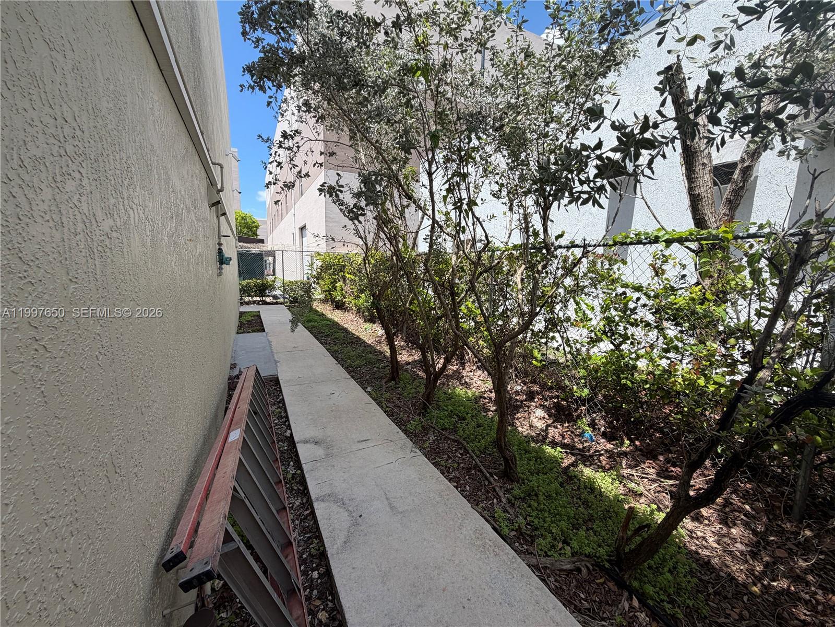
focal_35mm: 14
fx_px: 338
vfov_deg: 85.7
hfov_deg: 102.1
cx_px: 418
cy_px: 314
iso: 40
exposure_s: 1/770
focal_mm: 2.22
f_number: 2.2
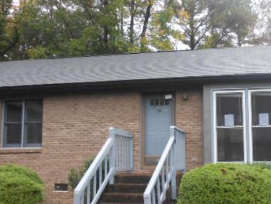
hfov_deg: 42.6
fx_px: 345
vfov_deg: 32.8
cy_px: 123
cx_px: 171
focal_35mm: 44
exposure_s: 1/40
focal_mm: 4.6
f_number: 3.5
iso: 80
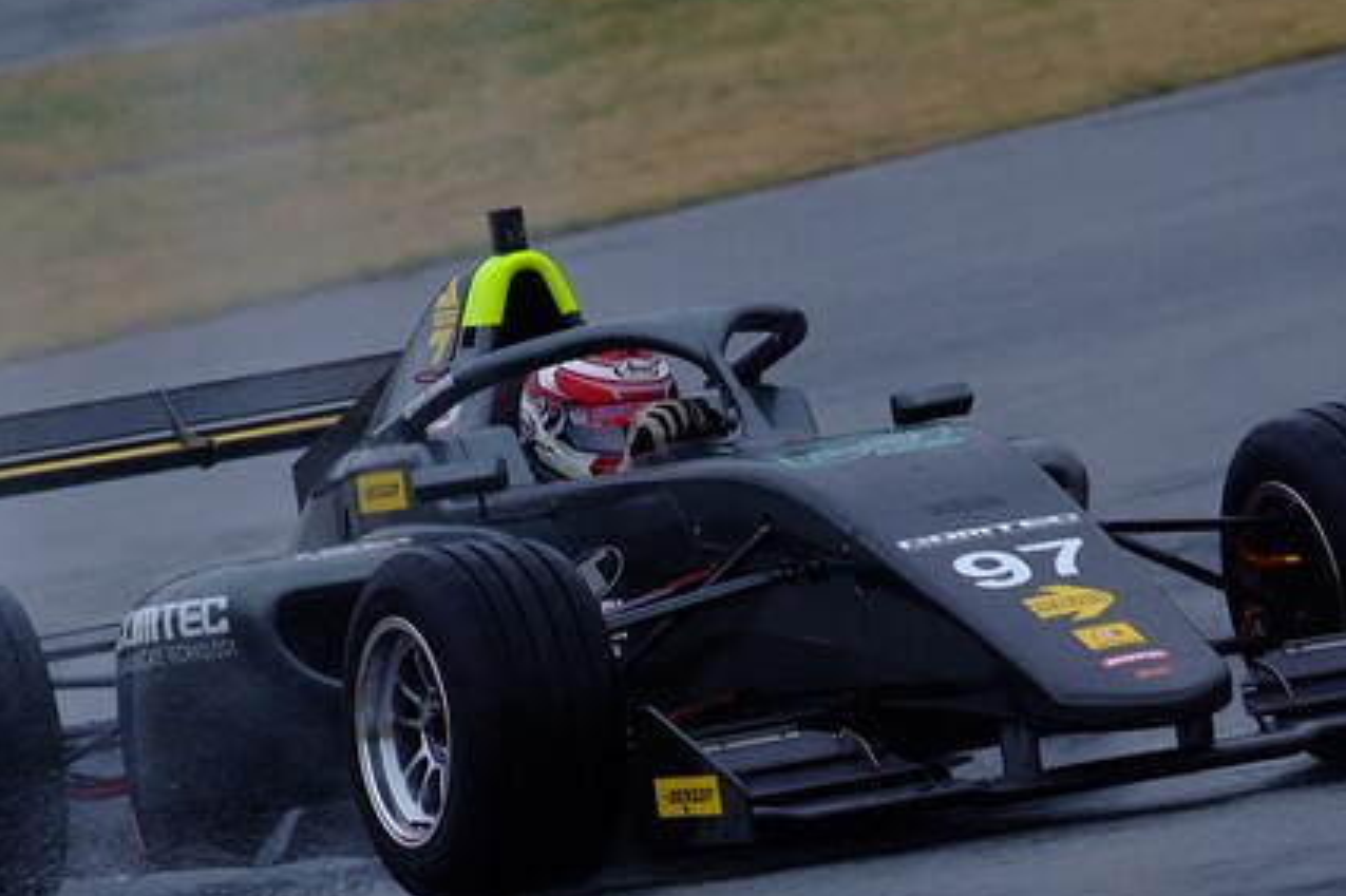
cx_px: 627
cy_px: 459
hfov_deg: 2.7
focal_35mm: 763
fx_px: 28515
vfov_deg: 1.8
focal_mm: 300
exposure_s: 1/500
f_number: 5.6
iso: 200
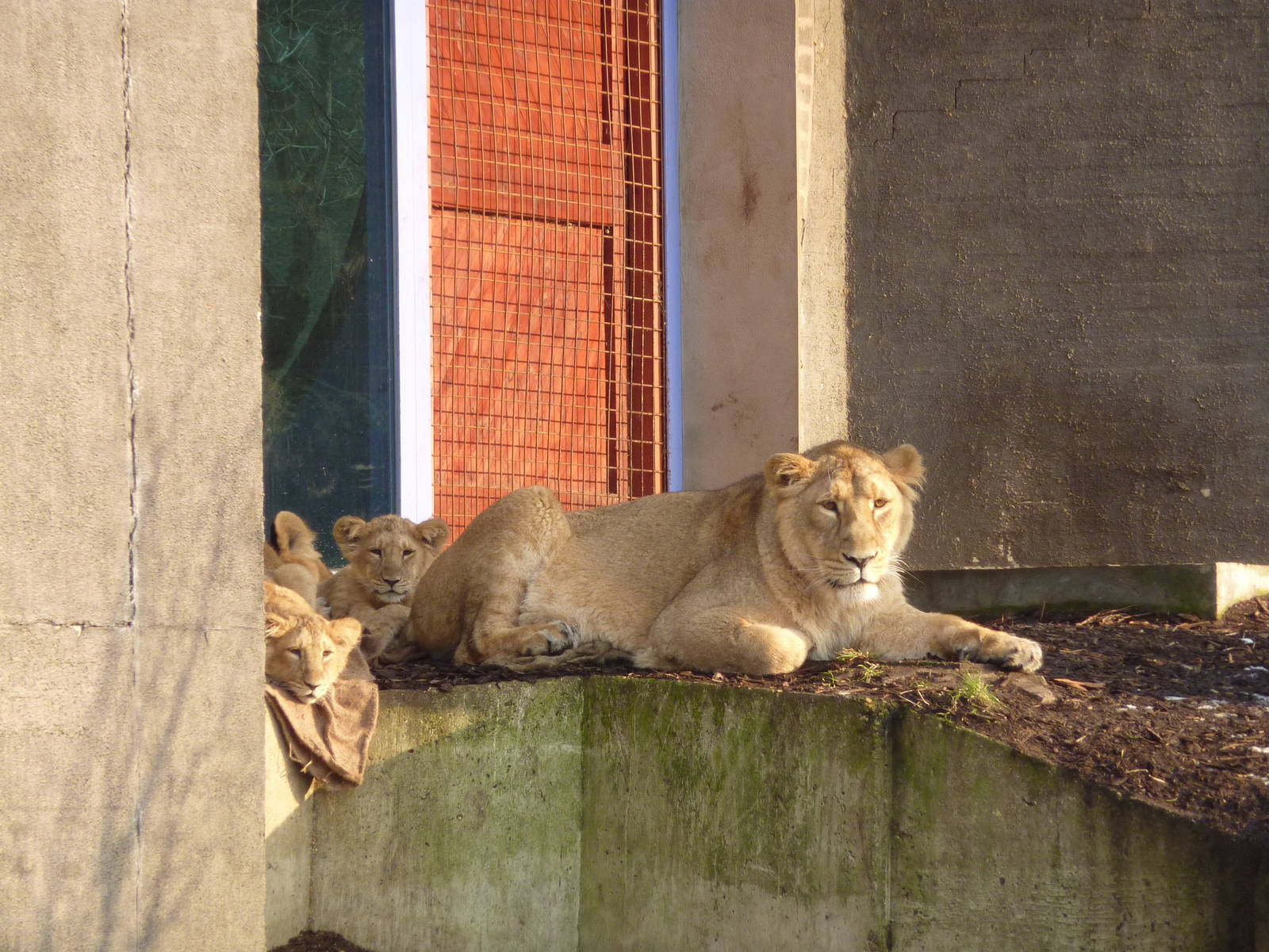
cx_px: 634
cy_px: 476
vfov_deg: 5.0
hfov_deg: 6.6
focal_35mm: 300
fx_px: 10998
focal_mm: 49.2
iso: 160
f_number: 4.9
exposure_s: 1/125
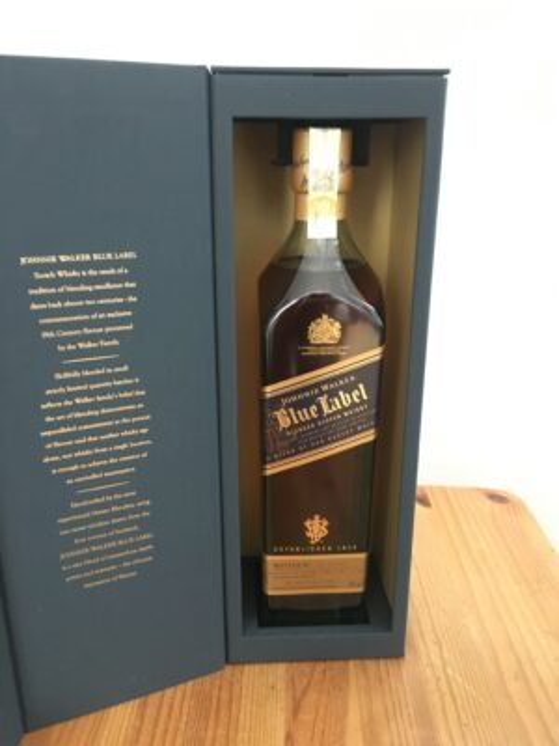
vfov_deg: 61.7
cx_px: 280
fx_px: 624
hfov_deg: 48.2
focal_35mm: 29
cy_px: 373
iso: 640
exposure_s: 1/17
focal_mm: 4.15
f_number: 2.2
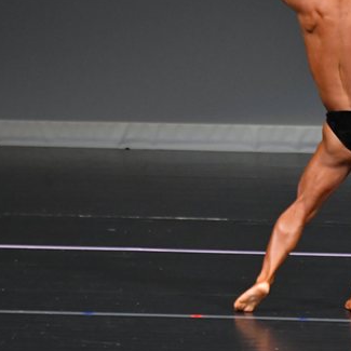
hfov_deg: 2.7
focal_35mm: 639
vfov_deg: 2.7
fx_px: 7331
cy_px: 117
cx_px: 360
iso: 4000
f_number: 5.6
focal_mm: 210
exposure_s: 1/400
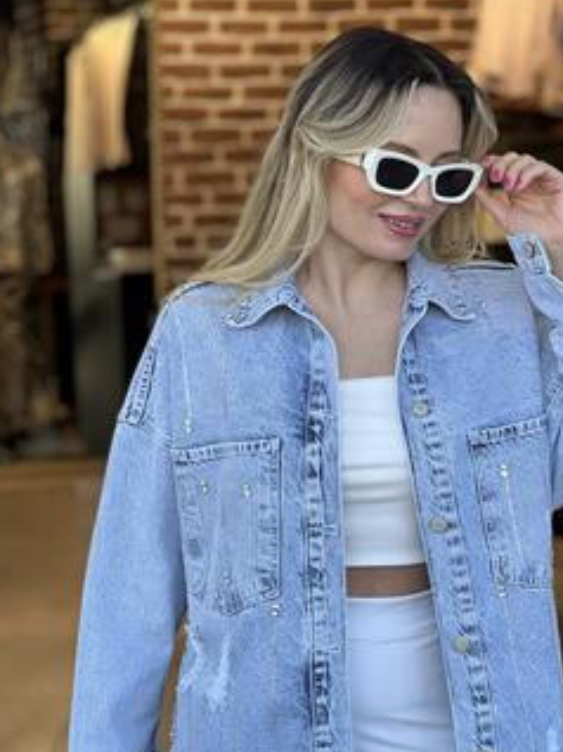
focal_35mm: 113
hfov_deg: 13.1
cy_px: 449
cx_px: 388
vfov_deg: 17.4
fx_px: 2454
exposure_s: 1/100
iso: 40
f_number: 2.8
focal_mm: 9
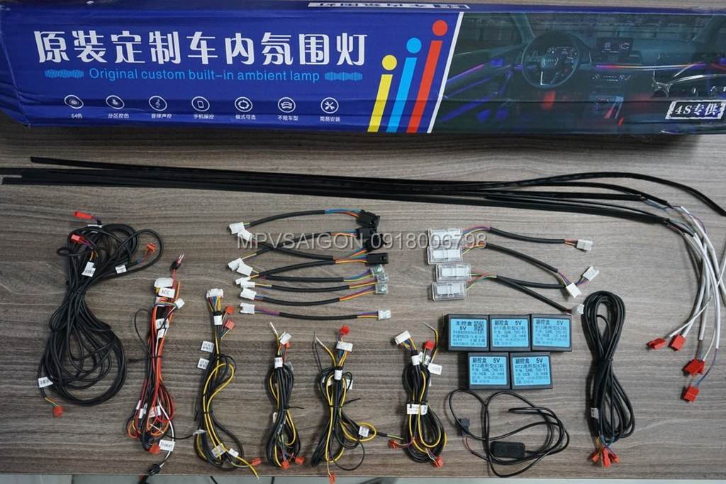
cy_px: 242
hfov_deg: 63.7
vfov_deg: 44.9
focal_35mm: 29
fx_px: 585
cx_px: 363
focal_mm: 29
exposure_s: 1/60
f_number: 7.1
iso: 3200
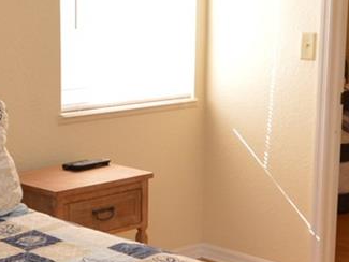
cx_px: 110
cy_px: 173
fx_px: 857
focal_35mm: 85
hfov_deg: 22.9
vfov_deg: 17.3
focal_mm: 12
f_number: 4
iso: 400
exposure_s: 1/60
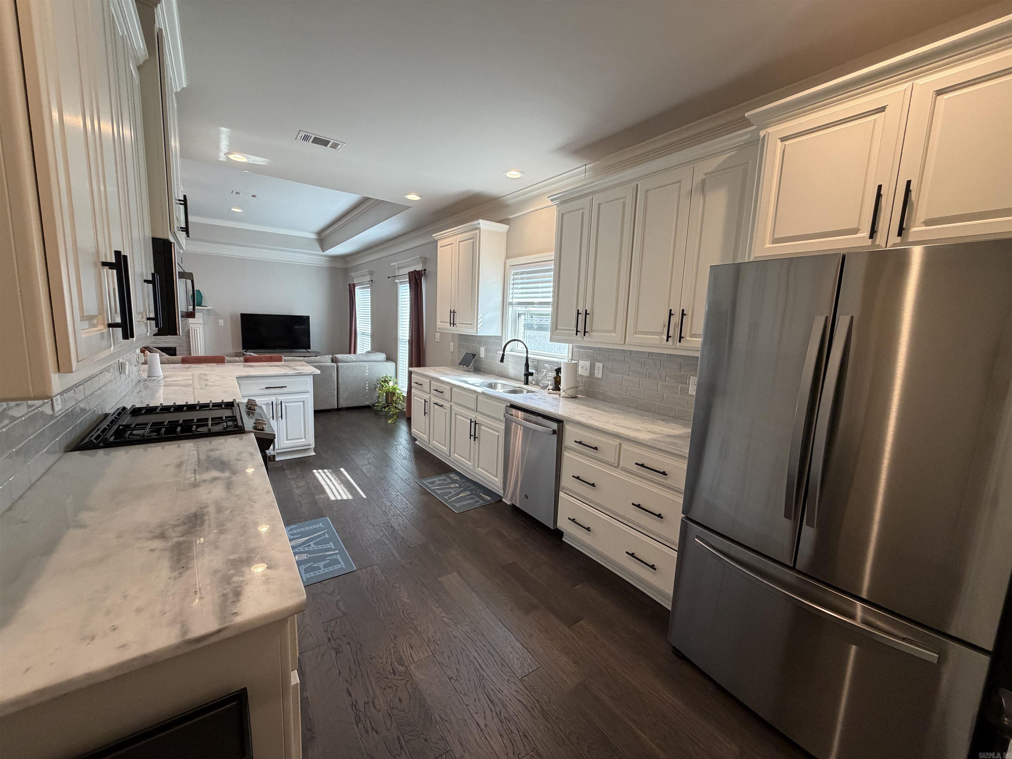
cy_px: 380
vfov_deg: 85.7
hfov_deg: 102.1
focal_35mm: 14
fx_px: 409
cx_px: 506
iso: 320
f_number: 2.2
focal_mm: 2.22
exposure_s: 1/120
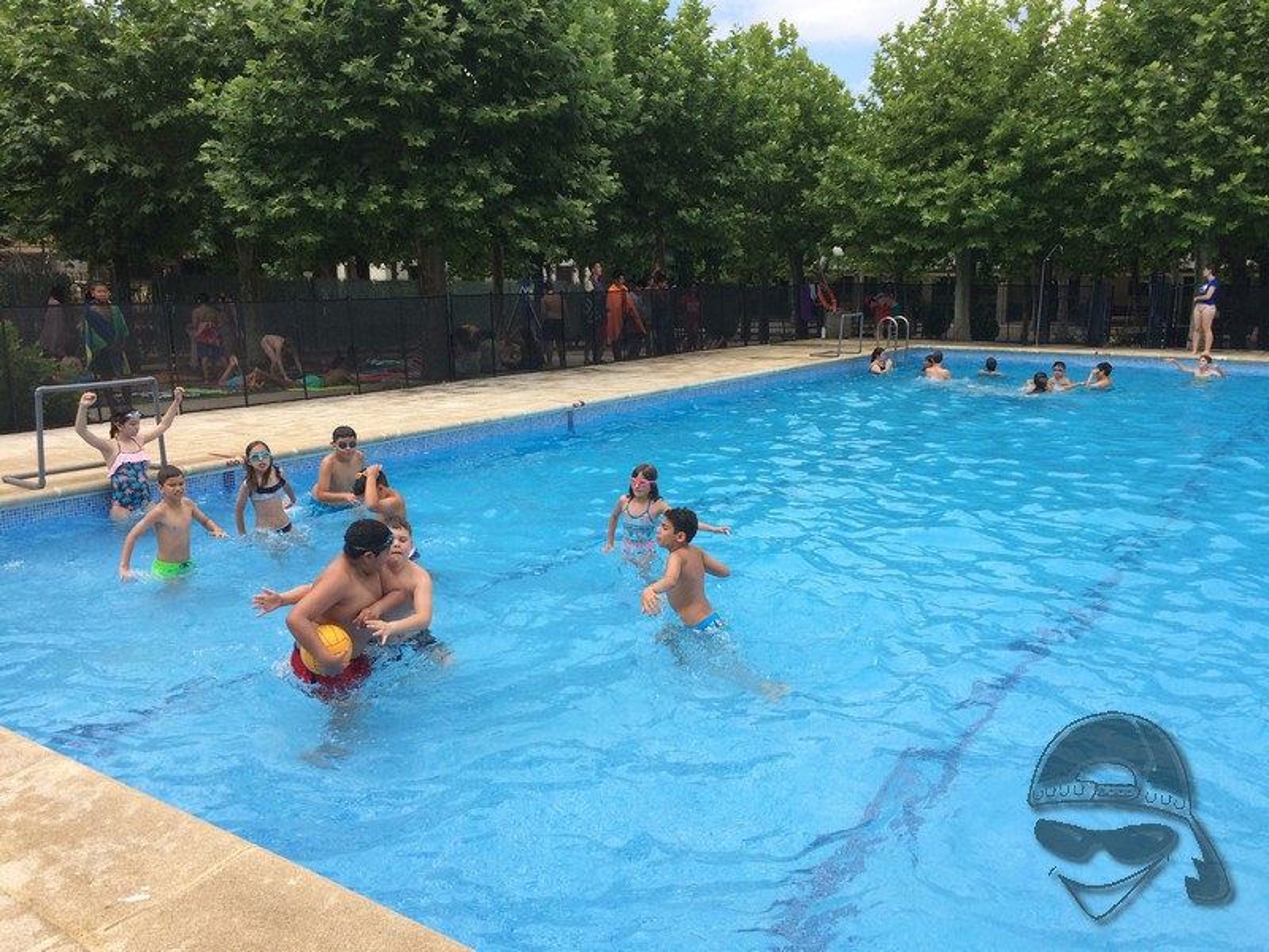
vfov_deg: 48.2
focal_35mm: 29
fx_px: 1063
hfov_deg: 61.7
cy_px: 476
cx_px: 634
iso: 32
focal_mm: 4.15
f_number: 2.2
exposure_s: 1/1368
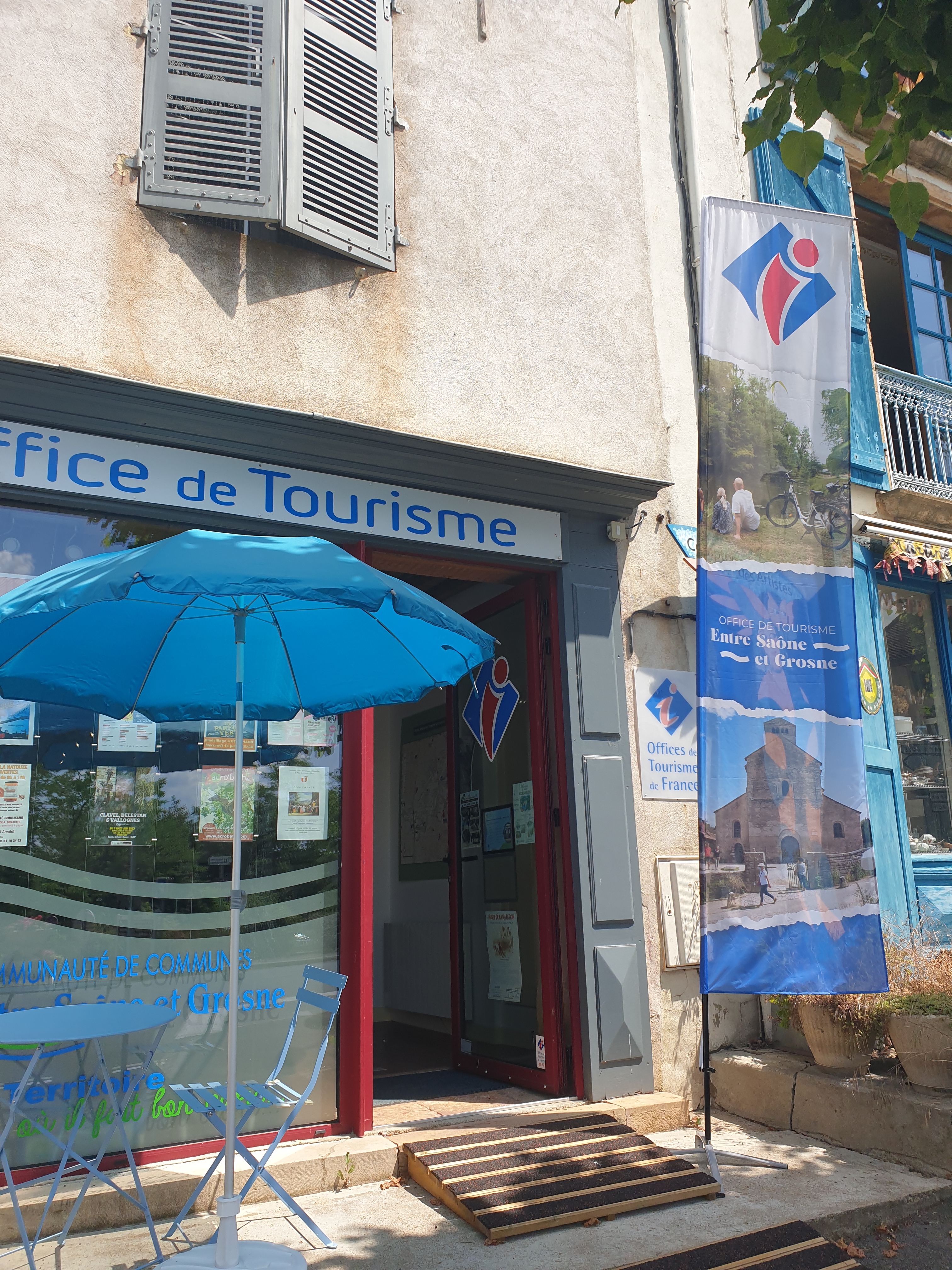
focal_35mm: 26
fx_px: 953
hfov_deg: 53.1
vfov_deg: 67.3
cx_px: 476
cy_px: 635
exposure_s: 1/1151
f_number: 2.4
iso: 50
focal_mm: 4.3
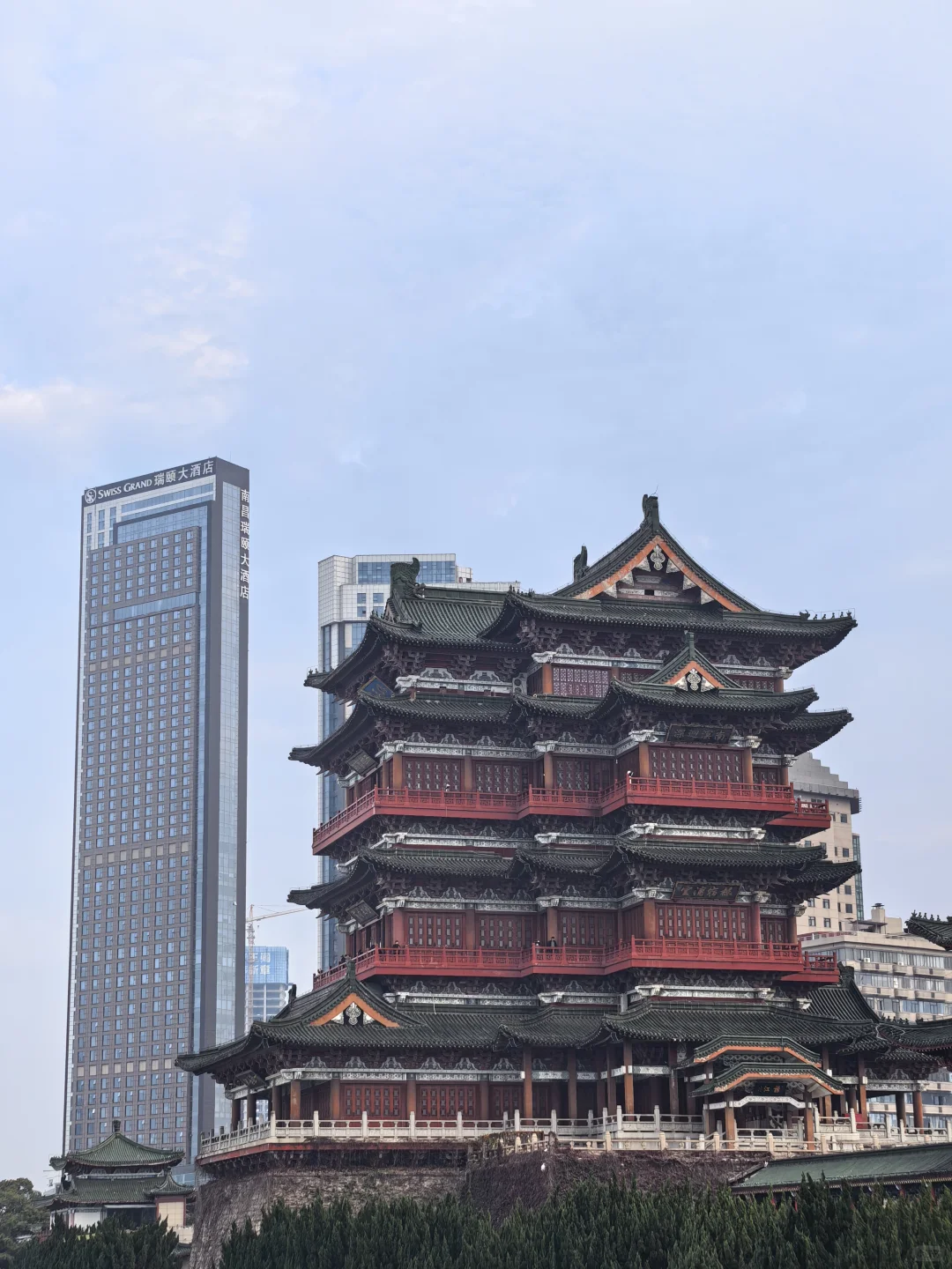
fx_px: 2420
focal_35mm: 66
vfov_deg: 29.4
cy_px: 634
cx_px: 476
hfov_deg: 22.3
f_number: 2
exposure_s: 1/479
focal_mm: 5.75
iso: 50
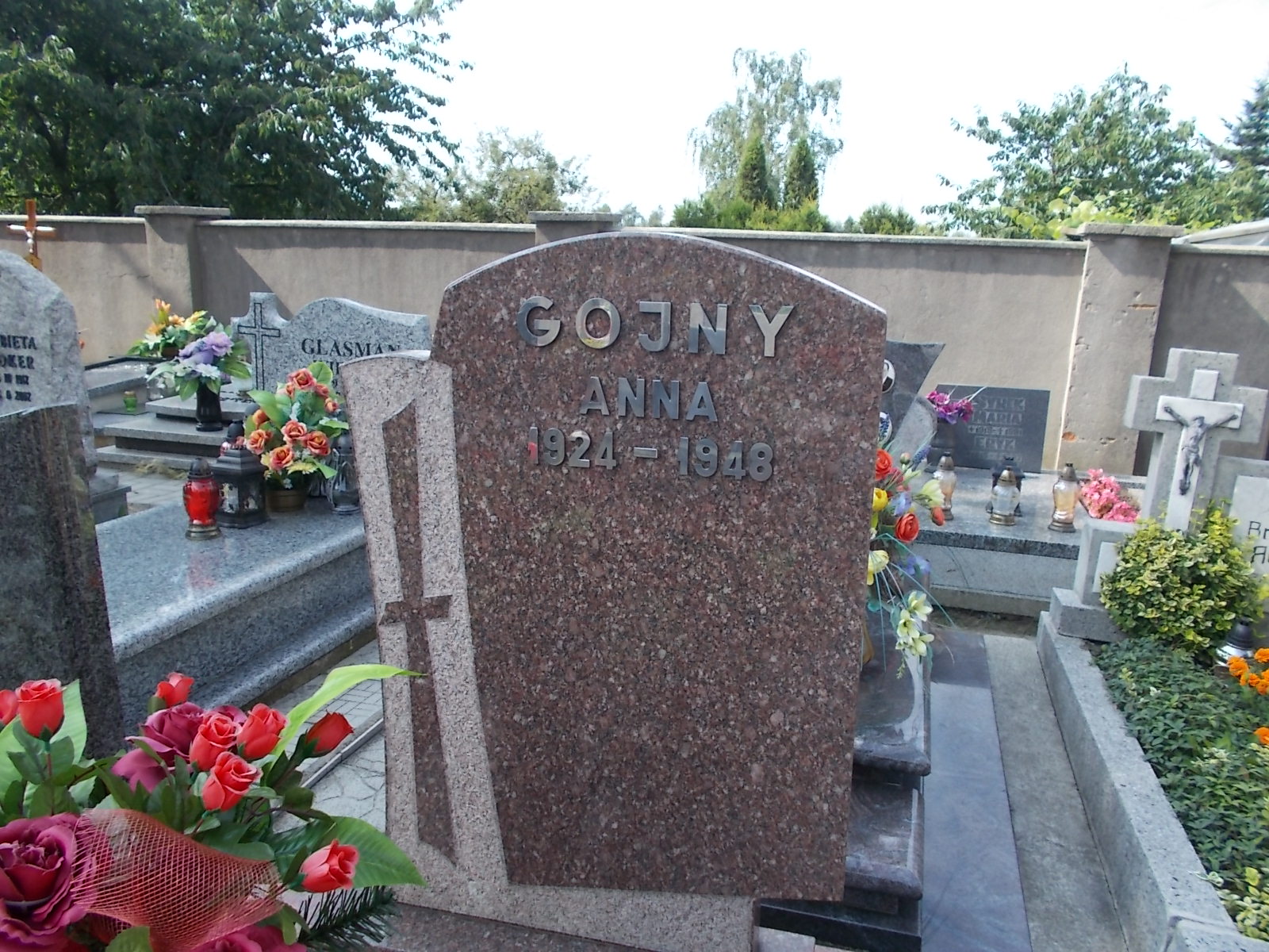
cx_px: 634
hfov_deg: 67.3
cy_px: 476
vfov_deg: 53.1
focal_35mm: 26
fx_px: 953
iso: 80
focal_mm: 4.6
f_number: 3.2
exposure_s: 1/400
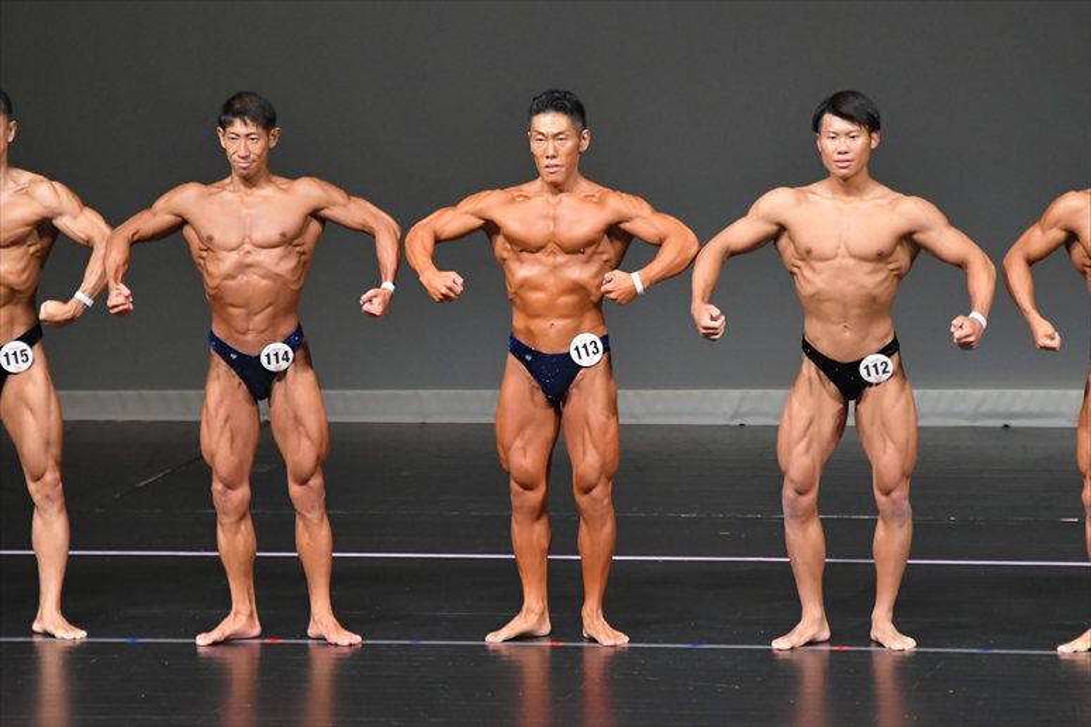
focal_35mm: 315
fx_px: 9542
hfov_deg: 6.5
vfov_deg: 4.4
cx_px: 546
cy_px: 364
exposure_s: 1/400
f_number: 5.6
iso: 5000
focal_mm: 210
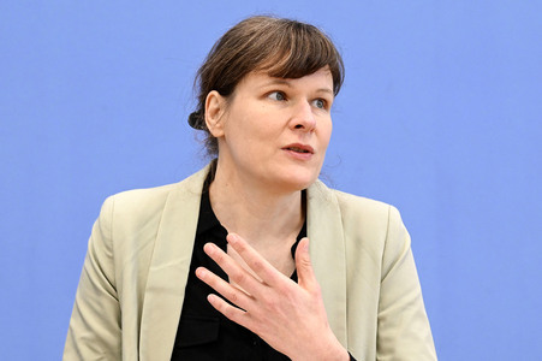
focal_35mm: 112
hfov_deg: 18.3
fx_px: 1685
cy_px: 180
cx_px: 271
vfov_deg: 12.2
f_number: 7.1
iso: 5000
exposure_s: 1/400
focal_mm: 112
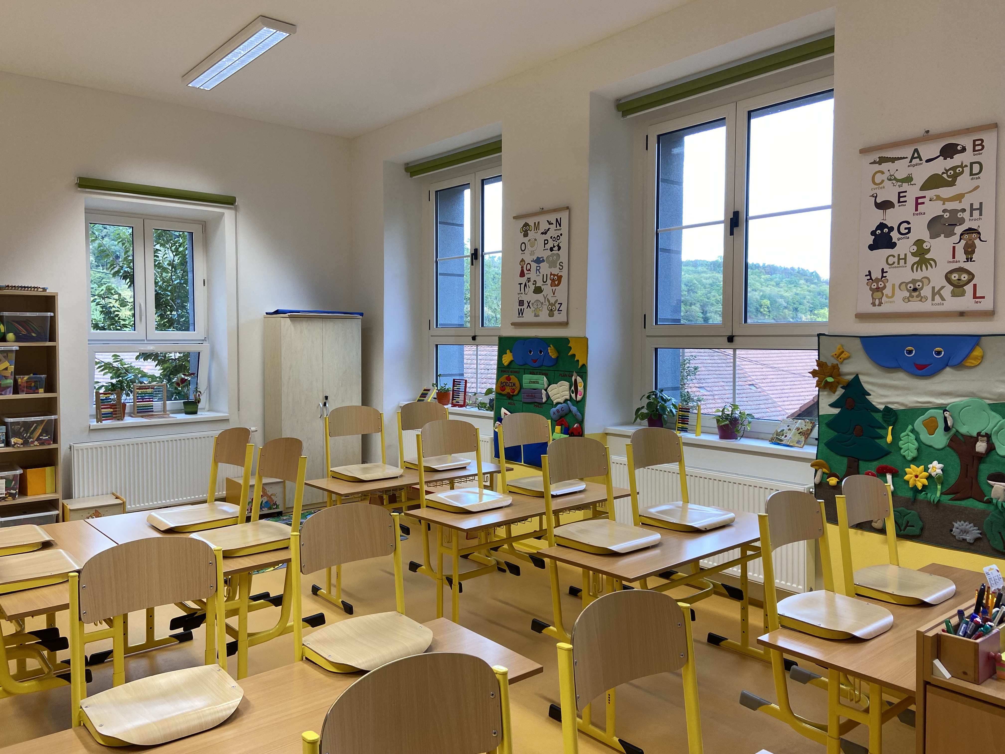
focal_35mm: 26
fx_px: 755
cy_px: 377
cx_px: 502
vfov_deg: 53.1
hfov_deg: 67.3
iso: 50
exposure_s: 1/100
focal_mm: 4.25
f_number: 1.8
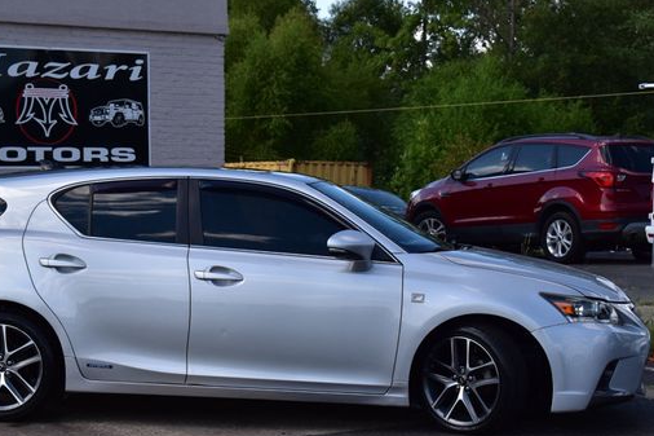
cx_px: 255
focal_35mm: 91
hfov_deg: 22.3
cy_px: 270
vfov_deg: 15.0
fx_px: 1653
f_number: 11
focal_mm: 48
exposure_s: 1/400
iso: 400
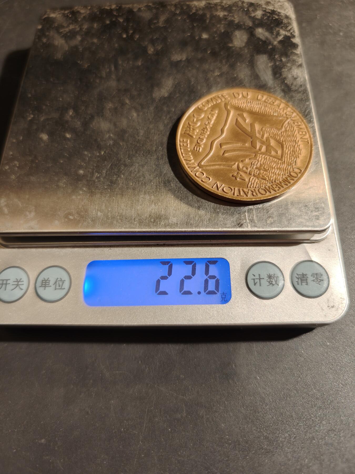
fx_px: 314
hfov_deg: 58.9
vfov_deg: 73.9
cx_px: 178
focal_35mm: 23
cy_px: 237
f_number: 1.6
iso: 160
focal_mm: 6.06
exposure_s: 1/100
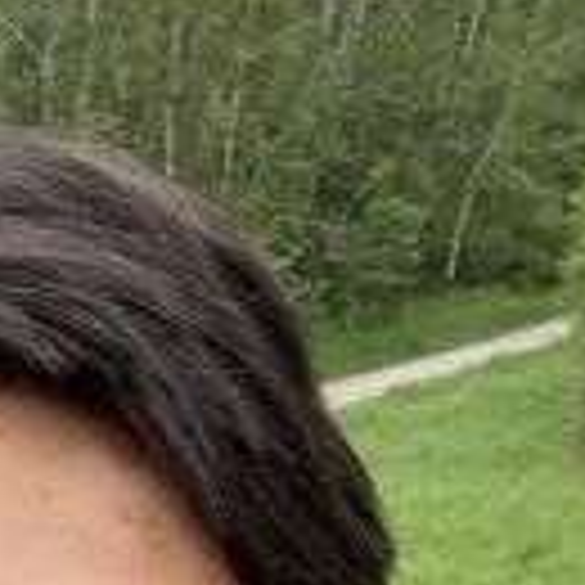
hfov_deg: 18.5
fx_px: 1721
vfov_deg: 17.0
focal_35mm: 90
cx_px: -63
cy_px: 932
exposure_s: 1/122
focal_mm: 2.71
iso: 40
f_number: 2.2
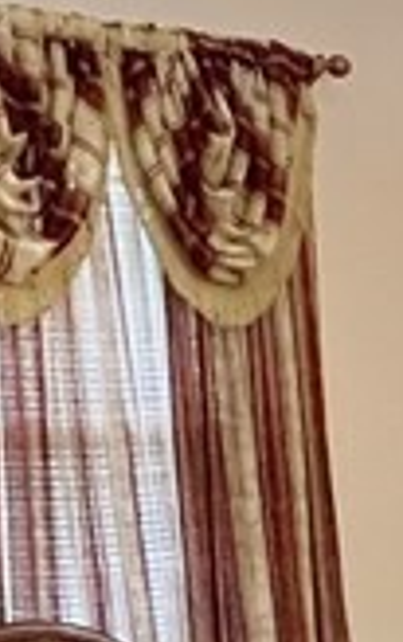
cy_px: 493
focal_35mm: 86
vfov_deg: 23.8
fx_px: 1506
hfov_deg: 11.3
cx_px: 1107
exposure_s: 1/60
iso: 320
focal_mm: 1.57
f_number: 1.8
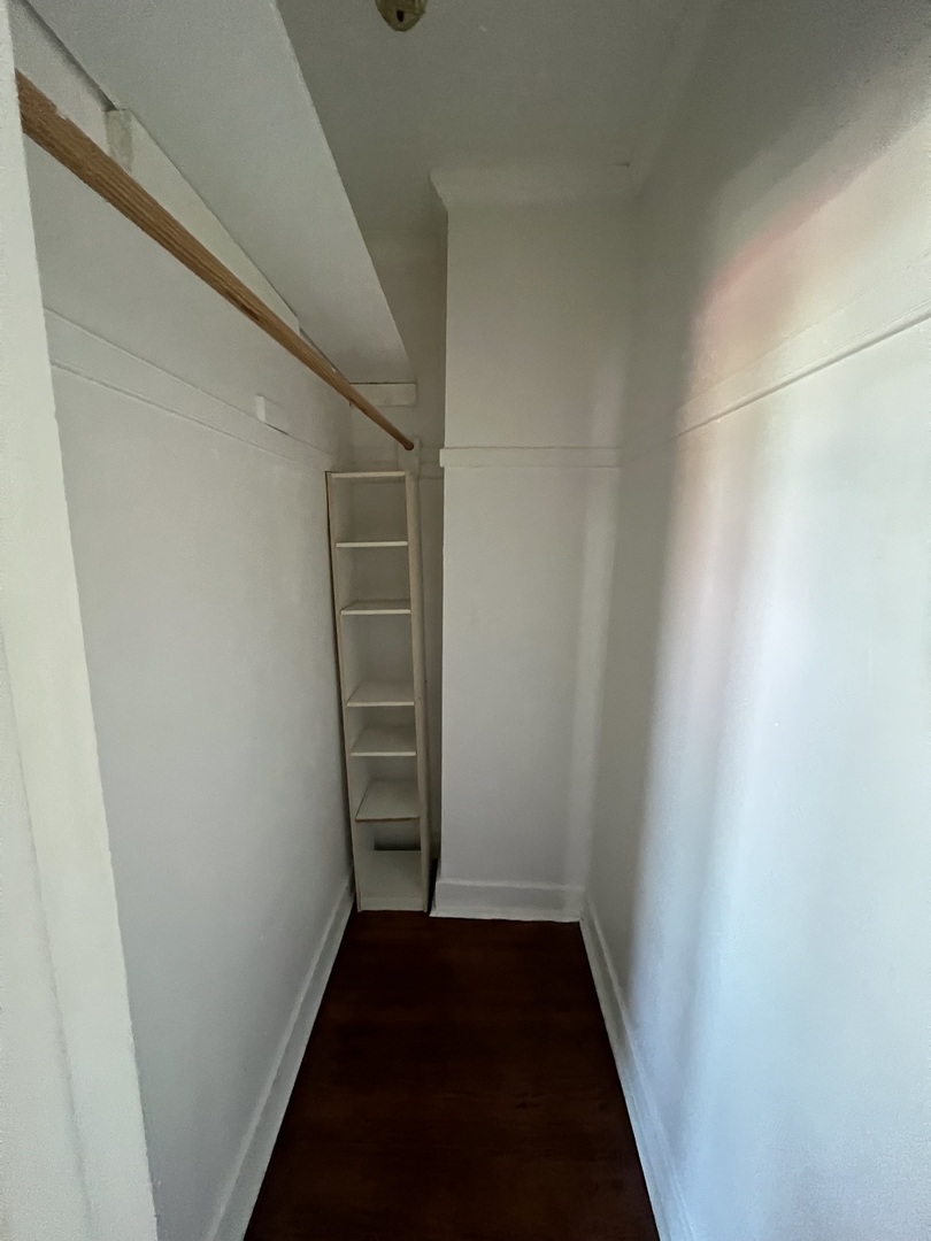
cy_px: 620
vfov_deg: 106.2
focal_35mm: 13
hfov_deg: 89.9
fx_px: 466
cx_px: 466
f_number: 1.8
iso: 1000
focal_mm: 1.57
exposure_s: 1/59
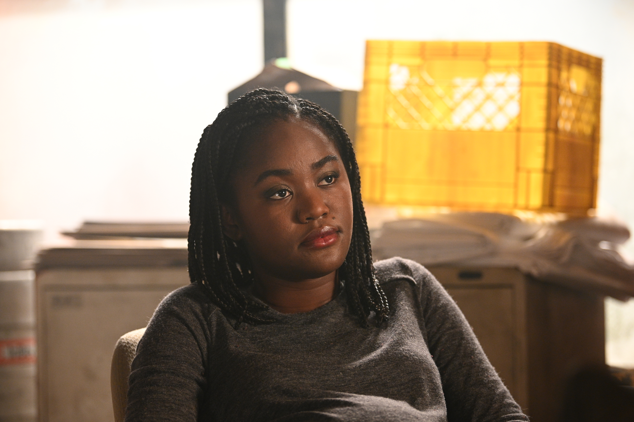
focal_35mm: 112
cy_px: 211
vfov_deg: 12.2
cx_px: 317
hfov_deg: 18.3
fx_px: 1971
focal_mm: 112
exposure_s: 1/125
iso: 3200
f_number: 2.8
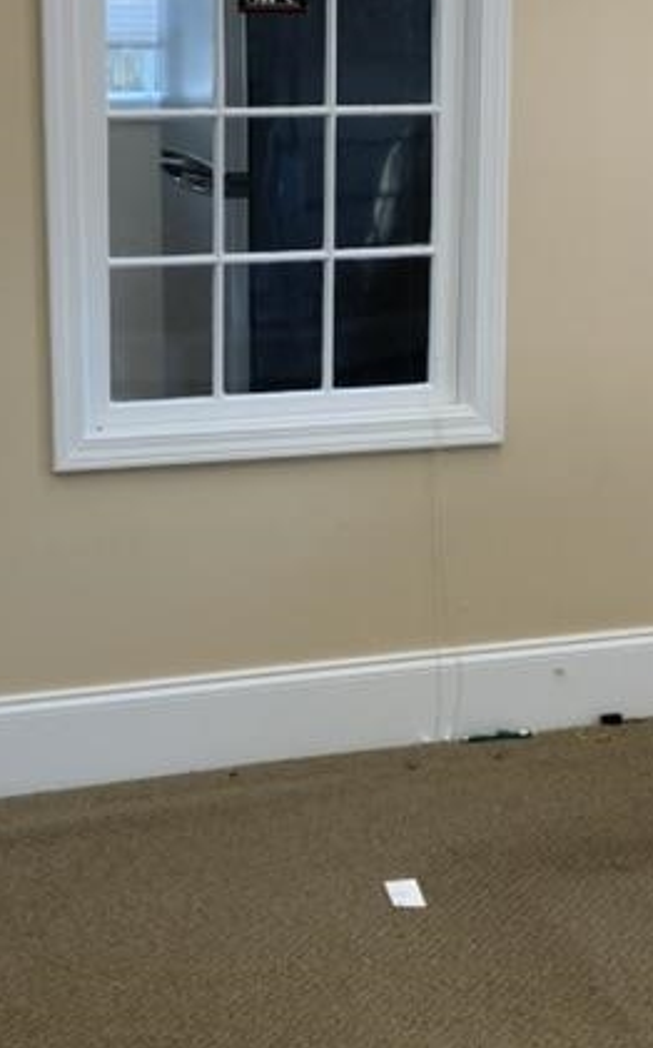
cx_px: 309
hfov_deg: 17.4
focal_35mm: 75
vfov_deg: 27.3
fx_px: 2138
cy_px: 317
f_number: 1.8
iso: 32
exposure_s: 1/60
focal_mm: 3
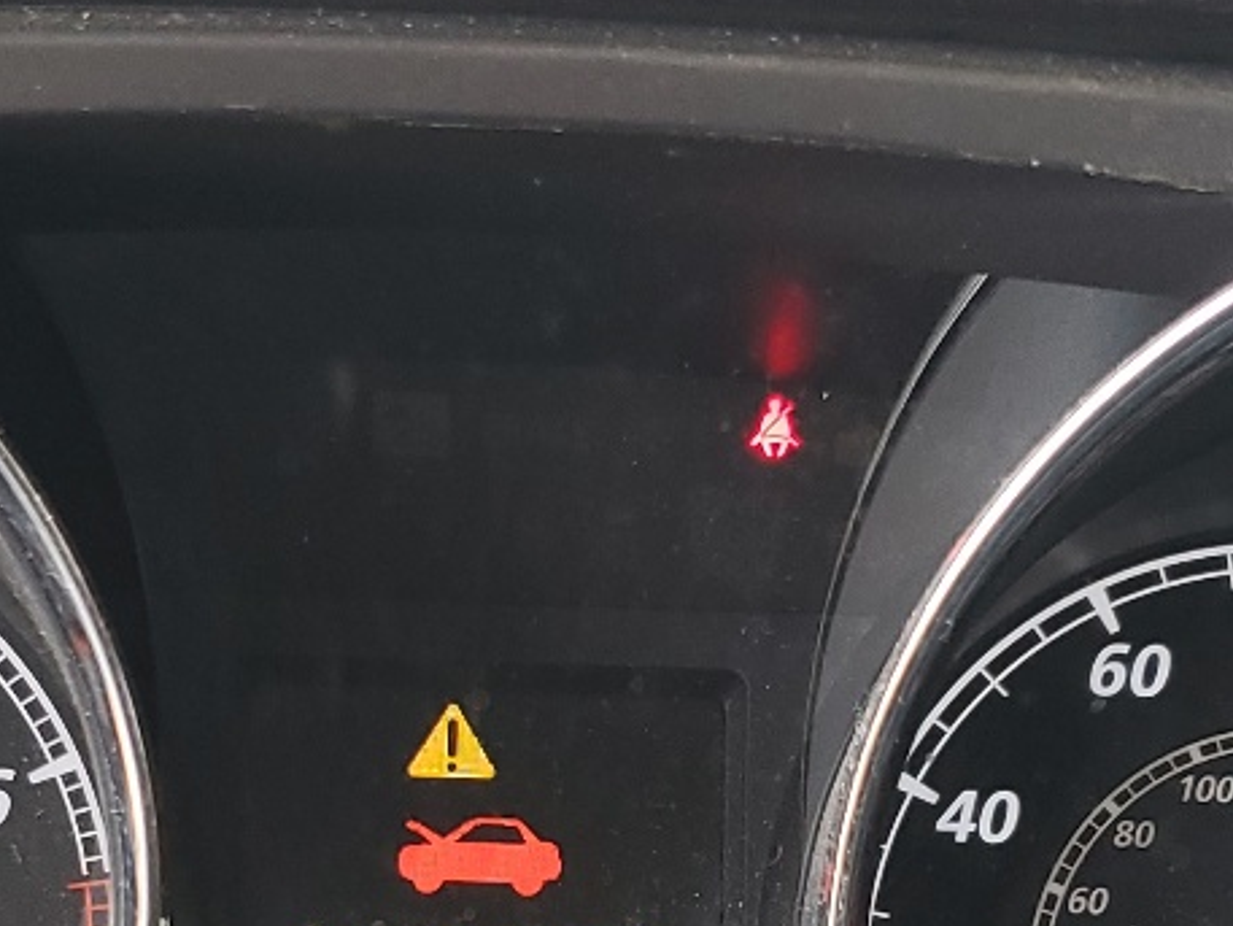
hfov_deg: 21.5
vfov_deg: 16.1
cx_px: 588
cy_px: 799
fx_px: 3242
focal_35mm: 91
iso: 82
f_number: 1.5
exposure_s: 1/120
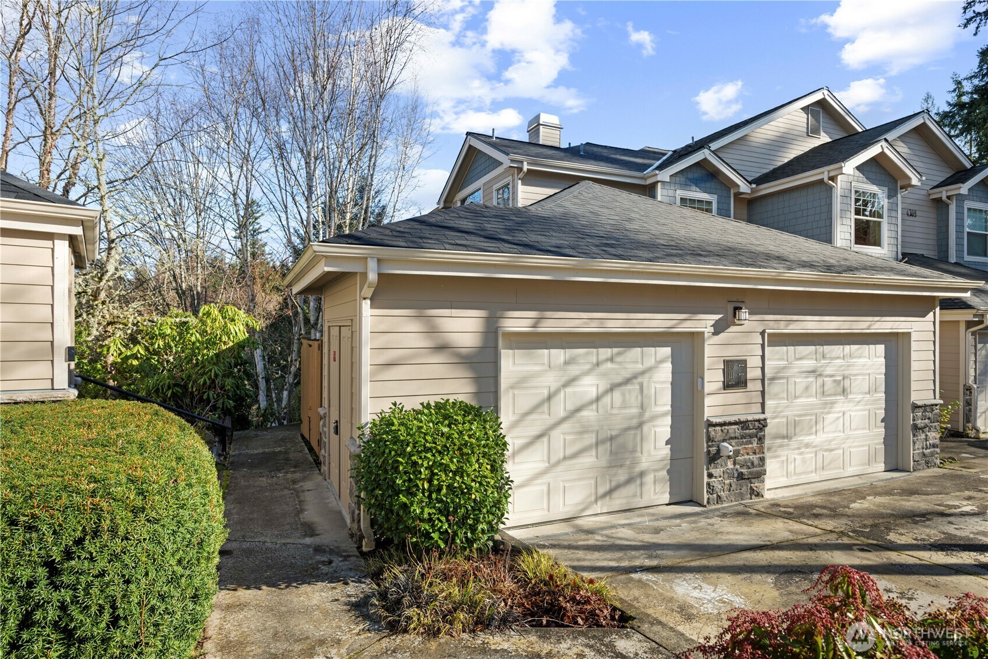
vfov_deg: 61.9
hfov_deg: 84.0
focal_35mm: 20
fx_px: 549
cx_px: 494
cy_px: 330
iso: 200
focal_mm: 20
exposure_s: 1/100
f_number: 8
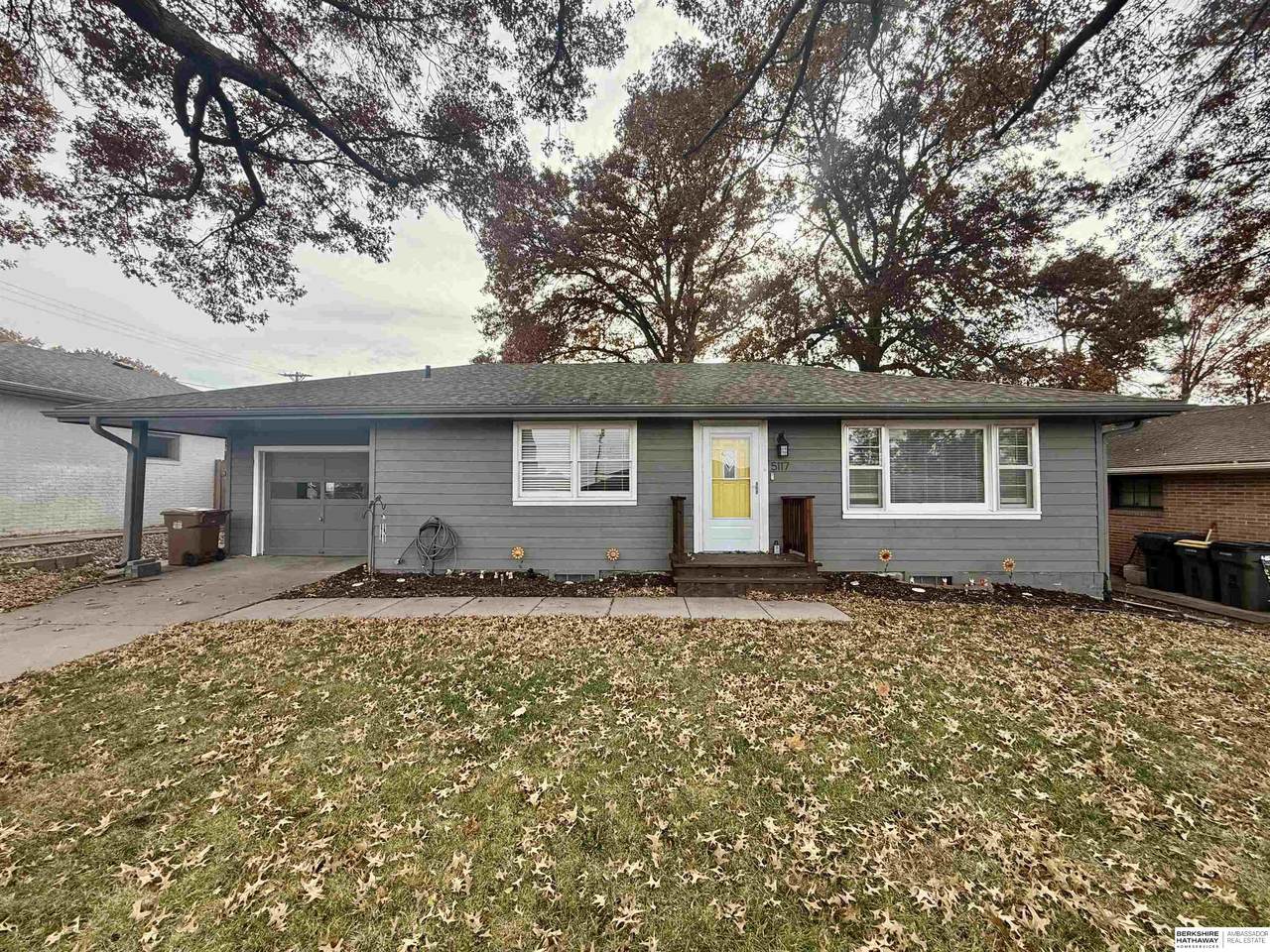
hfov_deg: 102.1
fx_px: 514
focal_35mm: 14
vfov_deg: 85.7
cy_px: 476
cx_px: 635
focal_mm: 2.22
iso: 64
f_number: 2.2
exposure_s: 1/514
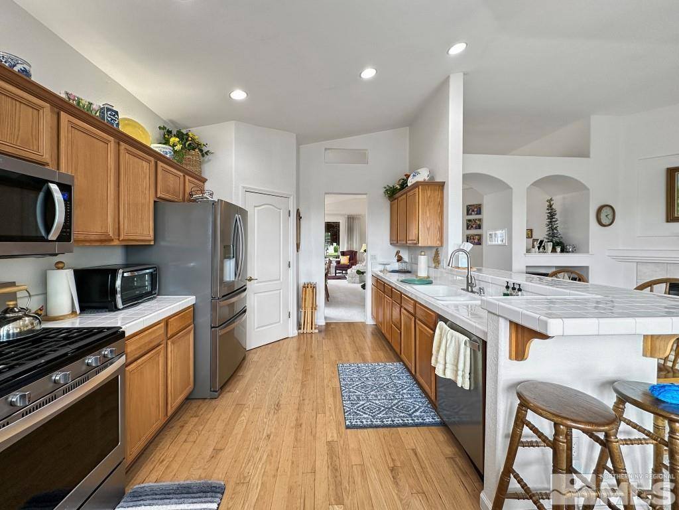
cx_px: 340
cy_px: 255
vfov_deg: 85.7
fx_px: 275
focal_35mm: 14
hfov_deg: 102.1
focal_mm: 2.22
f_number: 2.2
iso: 160
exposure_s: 1/60
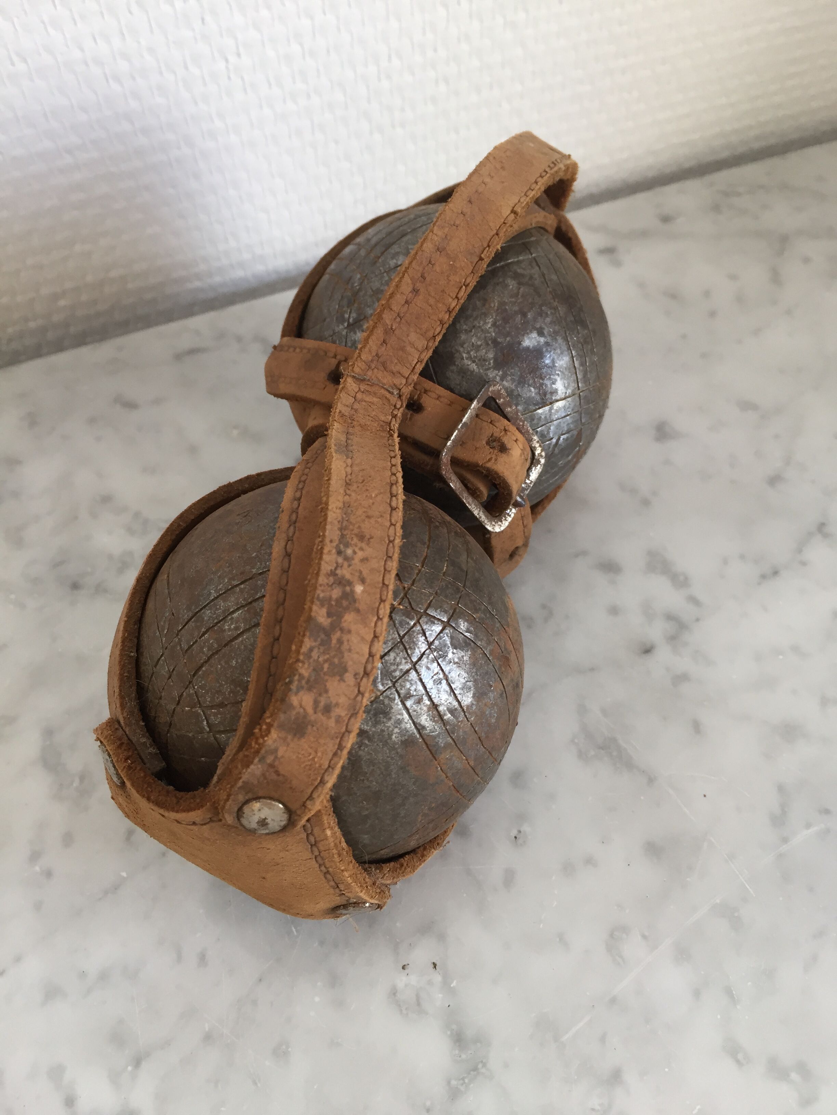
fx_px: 935
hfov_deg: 48.2
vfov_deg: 61.7
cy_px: 558
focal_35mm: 29
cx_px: 418
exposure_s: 1/33
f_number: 2.2
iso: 32
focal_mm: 4.15
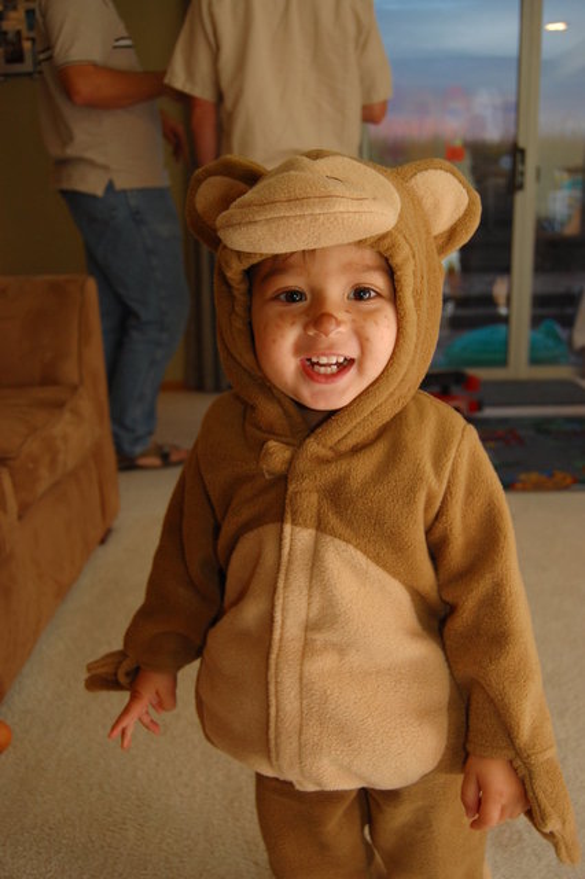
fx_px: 805
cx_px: 292
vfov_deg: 57.2
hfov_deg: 39.9
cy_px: 440
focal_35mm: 33
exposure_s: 1/60
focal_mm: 22
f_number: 4
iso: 400
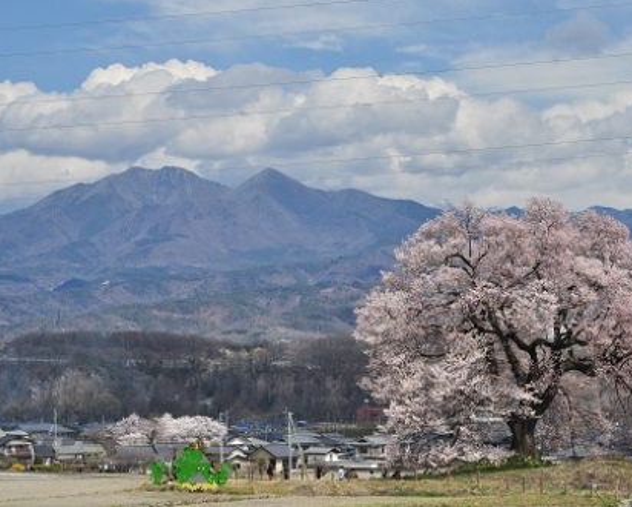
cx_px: 371
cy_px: 253
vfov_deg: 15.6
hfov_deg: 19.3
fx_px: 1853
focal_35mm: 99
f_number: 10
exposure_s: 1/1600
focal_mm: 58
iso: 400
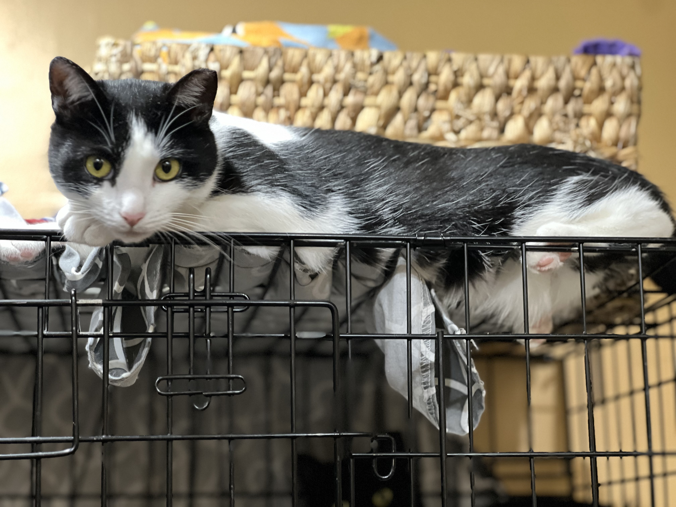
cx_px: 338
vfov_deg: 19.1
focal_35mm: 77
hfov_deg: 25.3
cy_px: 254
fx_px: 1504
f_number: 2.8
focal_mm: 9
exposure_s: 1/17
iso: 400
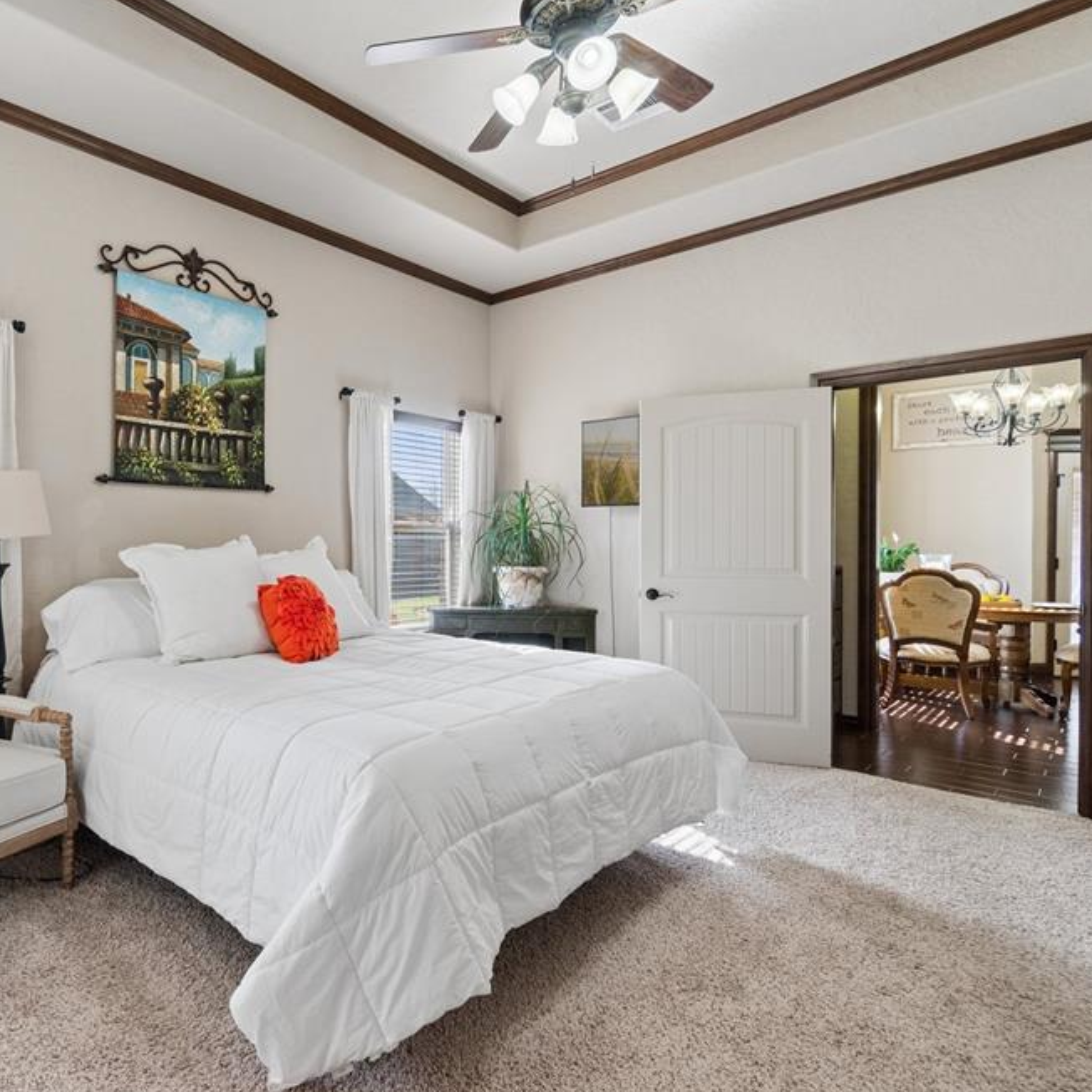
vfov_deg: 74.8
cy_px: 556
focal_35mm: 20
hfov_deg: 70.1
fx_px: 714
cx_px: 281
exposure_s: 1/80
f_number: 6.3
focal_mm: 10
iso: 200
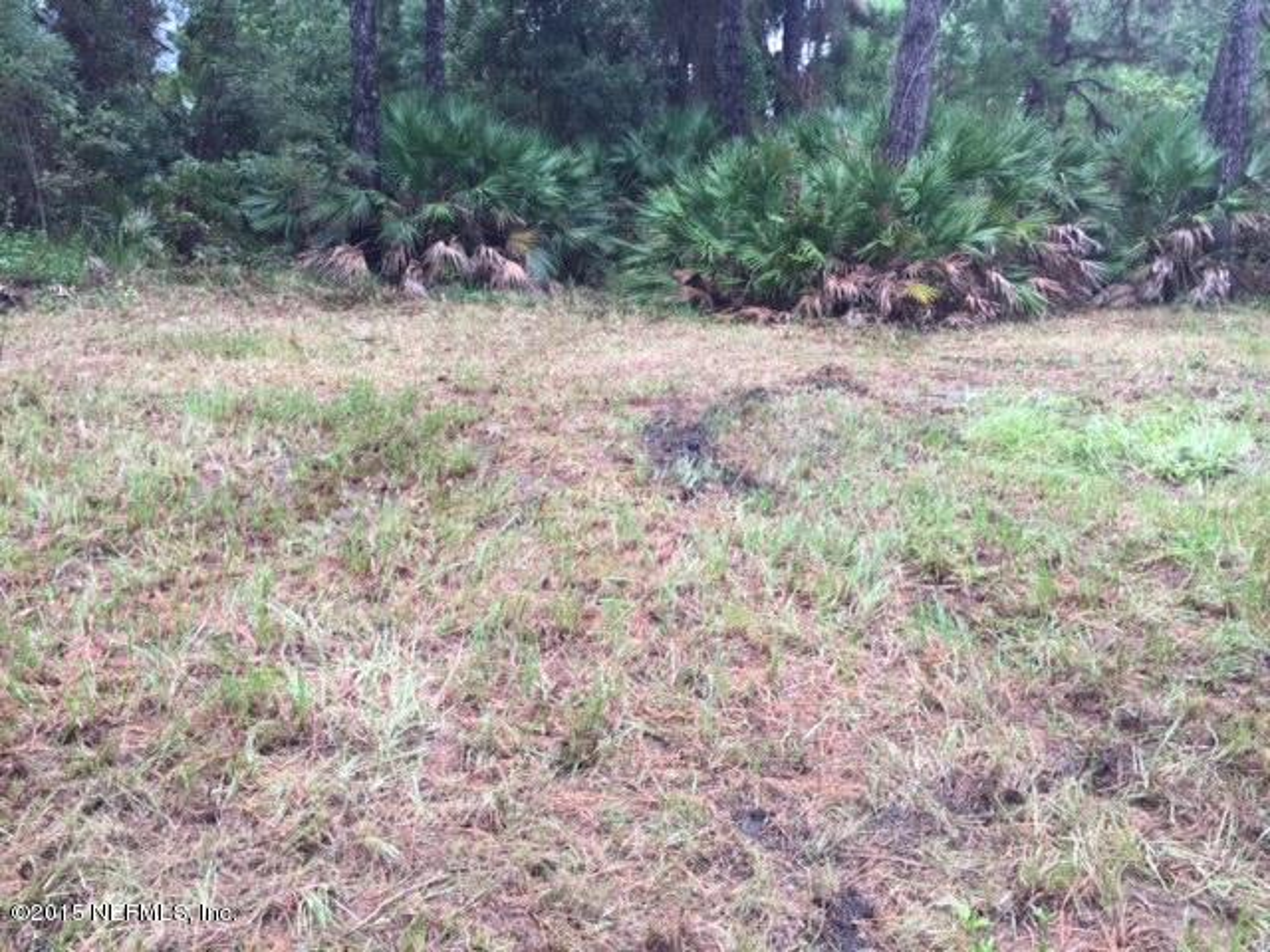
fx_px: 1064
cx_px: 635
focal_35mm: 29
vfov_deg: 48.2
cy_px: 476
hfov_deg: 61.7
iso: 32
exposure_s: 1/150
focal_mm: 4.15
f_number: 2.2
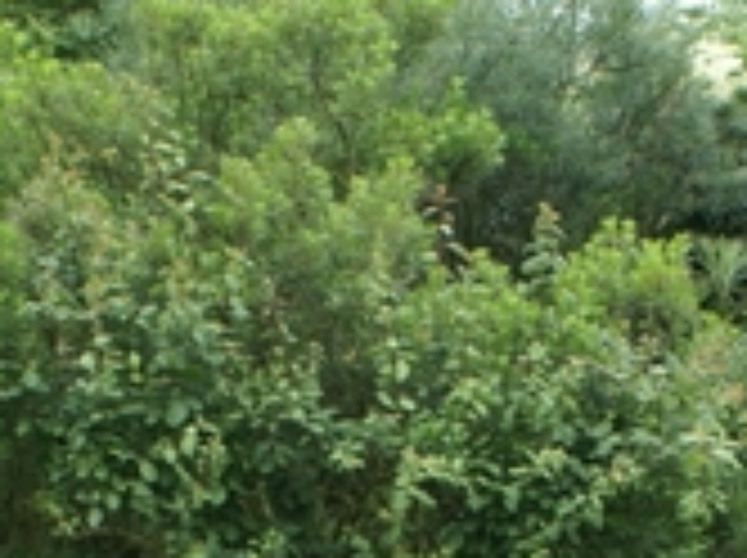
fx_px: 2478
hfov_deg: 17.1
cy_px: 868
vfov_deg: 12.2
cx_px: 446
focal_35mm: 115
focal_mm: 22
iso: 100
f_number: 5.6
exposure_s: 1/80
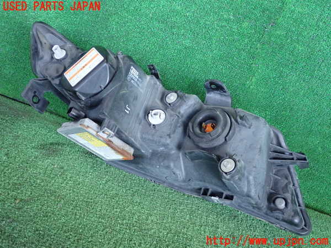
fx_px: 344
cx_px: 166
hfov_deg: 51.4
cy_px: 124
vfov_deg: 39.7
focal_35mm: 36
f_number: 2.5
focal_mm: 6.37
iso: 500
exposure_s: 1/125
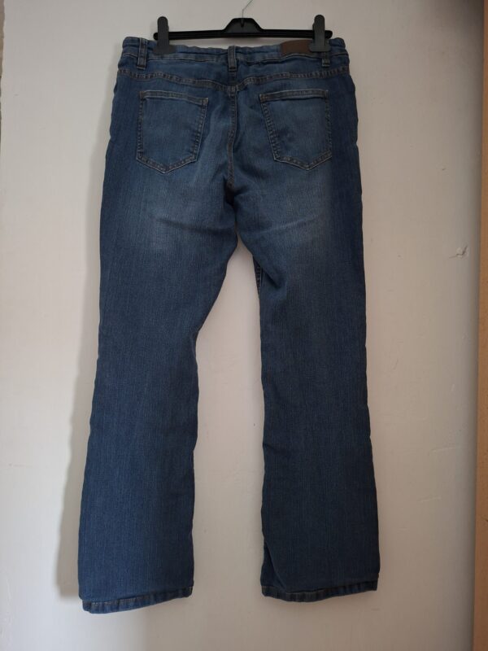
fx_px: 432
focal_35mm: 23
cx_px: 244
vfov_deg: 73.9
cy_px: 326
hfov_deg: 58.9
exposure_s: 1/24
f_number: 1.8
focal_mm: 5.54
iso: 640
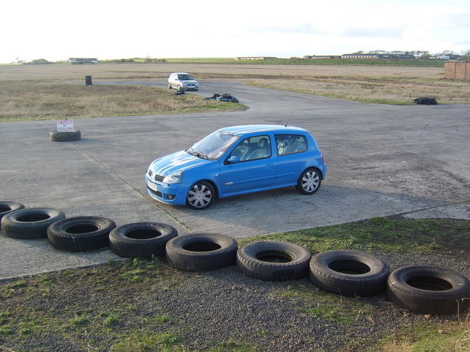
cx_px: 235
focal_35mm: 31
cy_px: 176
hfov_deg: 58.4
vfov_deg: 45.4
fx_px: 421
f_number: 4
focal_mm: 8.13
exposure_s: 1/114
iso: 50
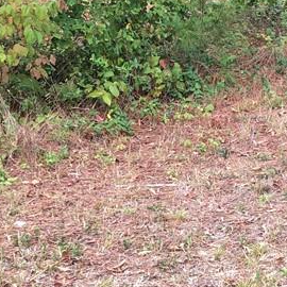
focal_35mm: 94
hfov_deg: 18.0
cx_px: 293
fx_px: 882
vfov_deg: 17.8
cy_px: -29
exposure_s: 1/167
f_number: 1.8
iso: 20
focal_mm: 4
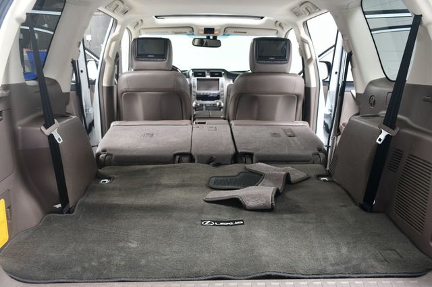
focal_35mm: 33
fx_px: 396
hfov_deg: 57.2
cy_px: 144
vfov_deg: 39.9
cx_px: 216
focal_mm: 22
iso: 100
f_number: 5
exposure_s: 1/160
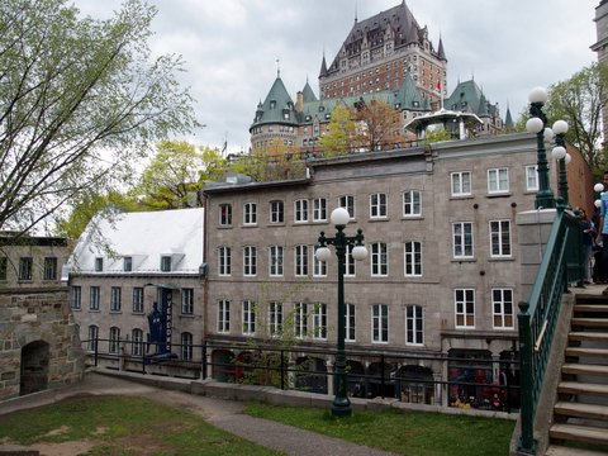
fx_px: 492
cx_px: 304
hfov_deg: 63.4
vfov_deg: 49.7
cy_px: 228
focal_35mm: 28
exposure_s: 1/400
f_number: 3.5
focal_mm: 6
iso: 100
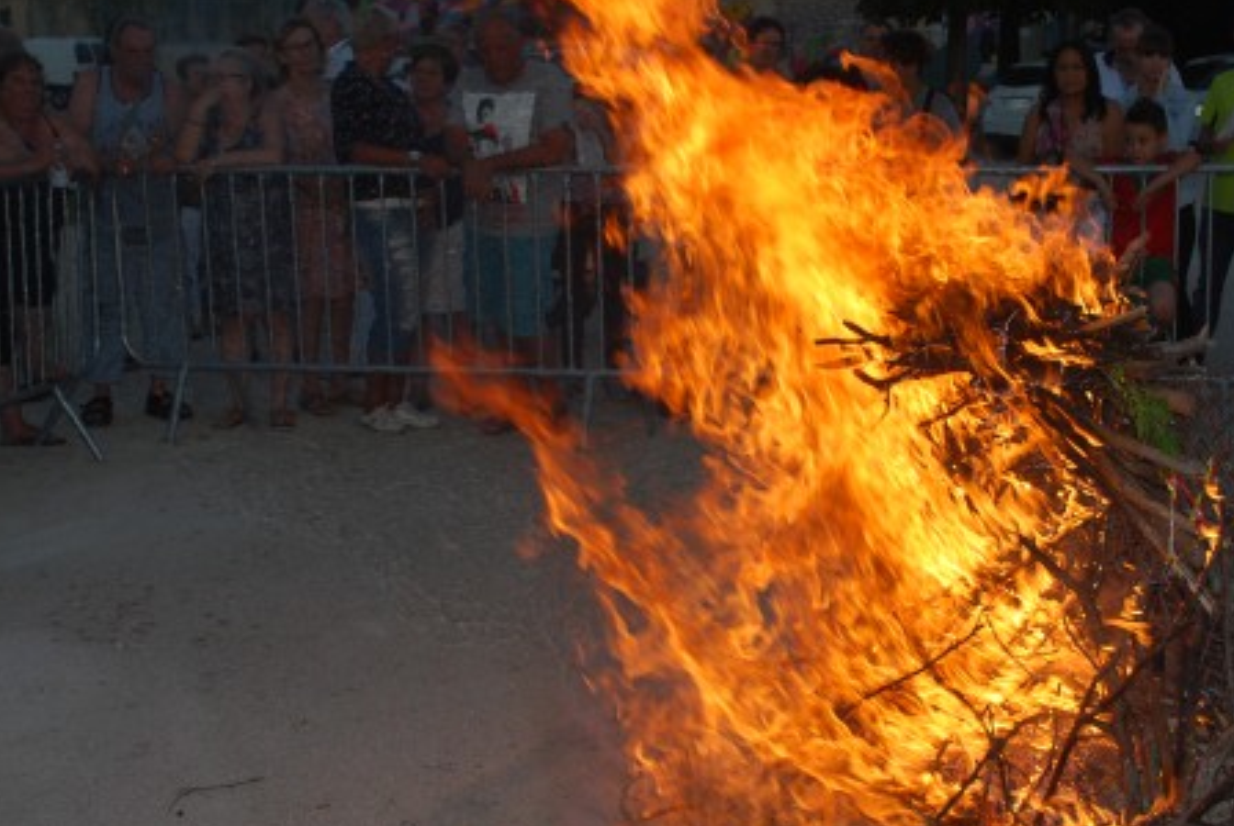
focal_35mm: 60
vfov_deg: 22.7
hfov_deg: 33.2
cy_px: 442
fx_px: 2059
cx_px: 771
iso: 200
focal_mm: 28
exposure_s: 1/200
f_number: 7.1
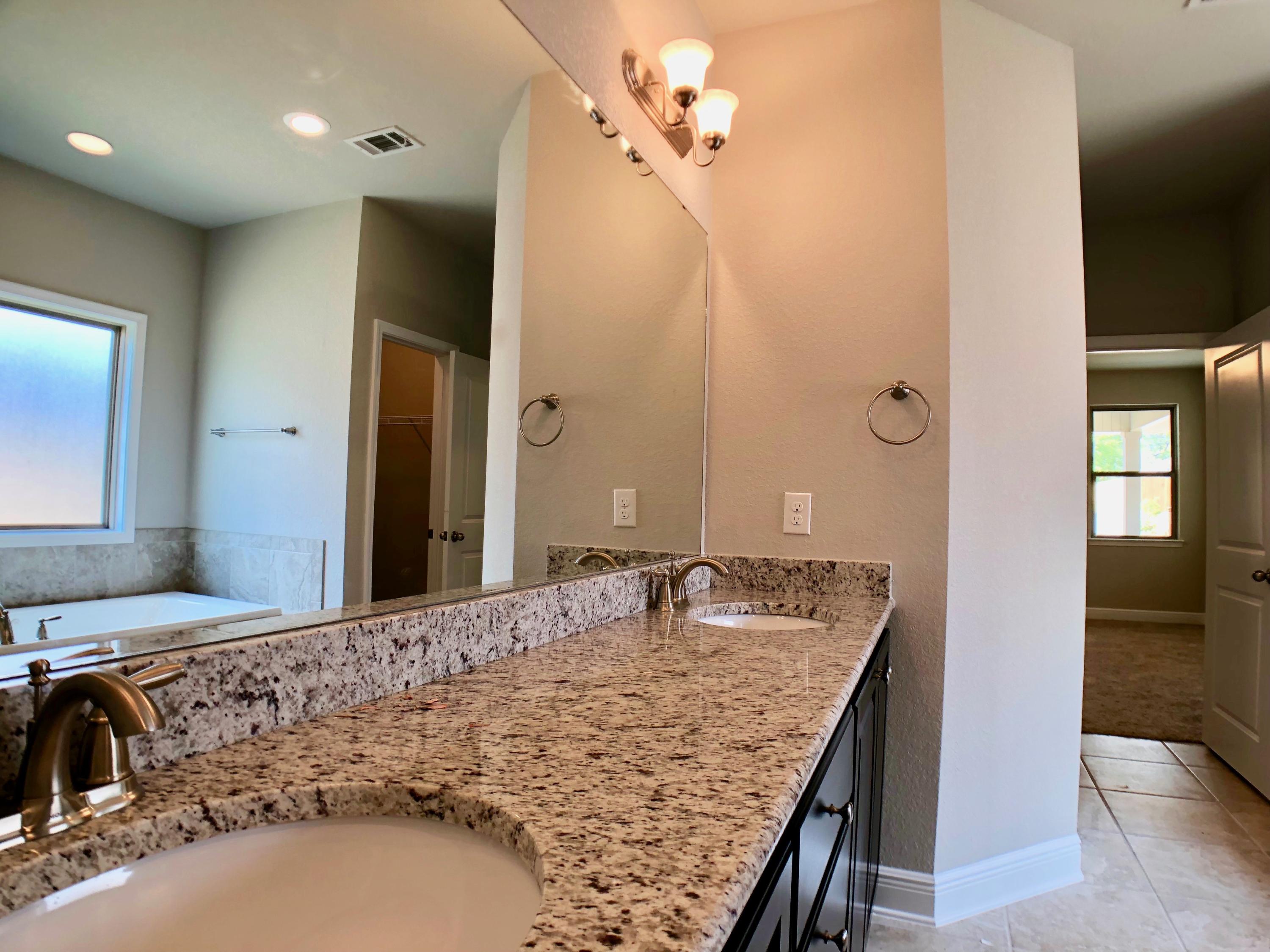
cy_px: 476
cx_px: 635
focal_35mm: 28
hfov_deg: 63.4
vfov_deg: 49.7
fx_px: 1027
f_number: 1.8
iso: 100
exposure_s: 1/120
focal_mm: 4
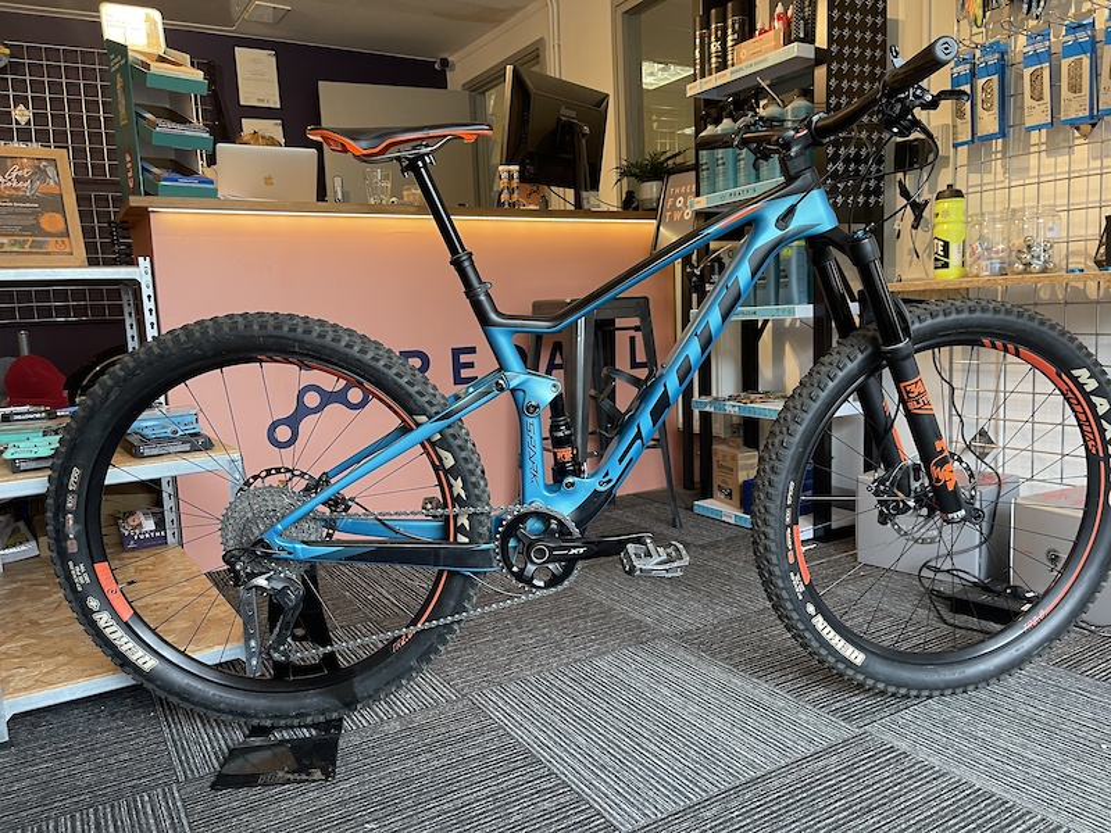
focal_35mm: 26
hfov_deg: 67.3
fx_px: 834
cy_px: 416
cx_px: 556
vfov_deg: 53.1
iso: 125
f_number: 1.6
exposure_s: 1/67
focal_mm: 5.1
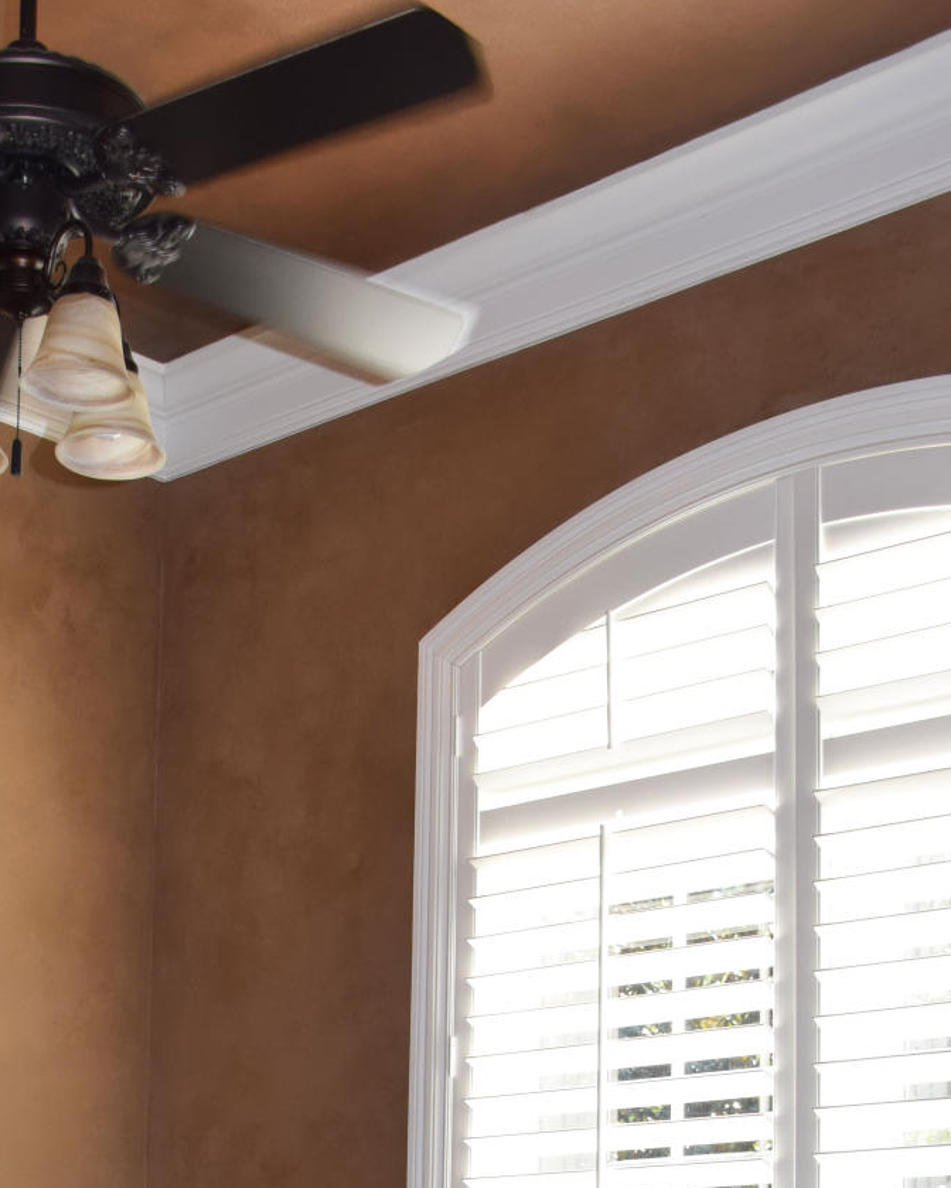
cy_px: 1295
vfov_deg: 26.2
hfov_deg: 22.6
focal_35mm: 67
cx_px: 271
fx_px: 2357
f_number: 5.6
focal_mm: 20
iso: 360
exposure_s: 1/125
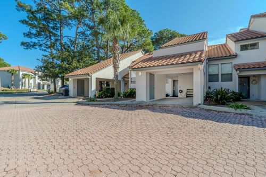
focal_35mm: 16
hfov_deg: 96.8
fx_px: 118
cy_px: 88
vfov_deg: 73.7
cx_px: 133
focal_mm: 16
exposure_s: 1/100
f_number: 20
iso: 125
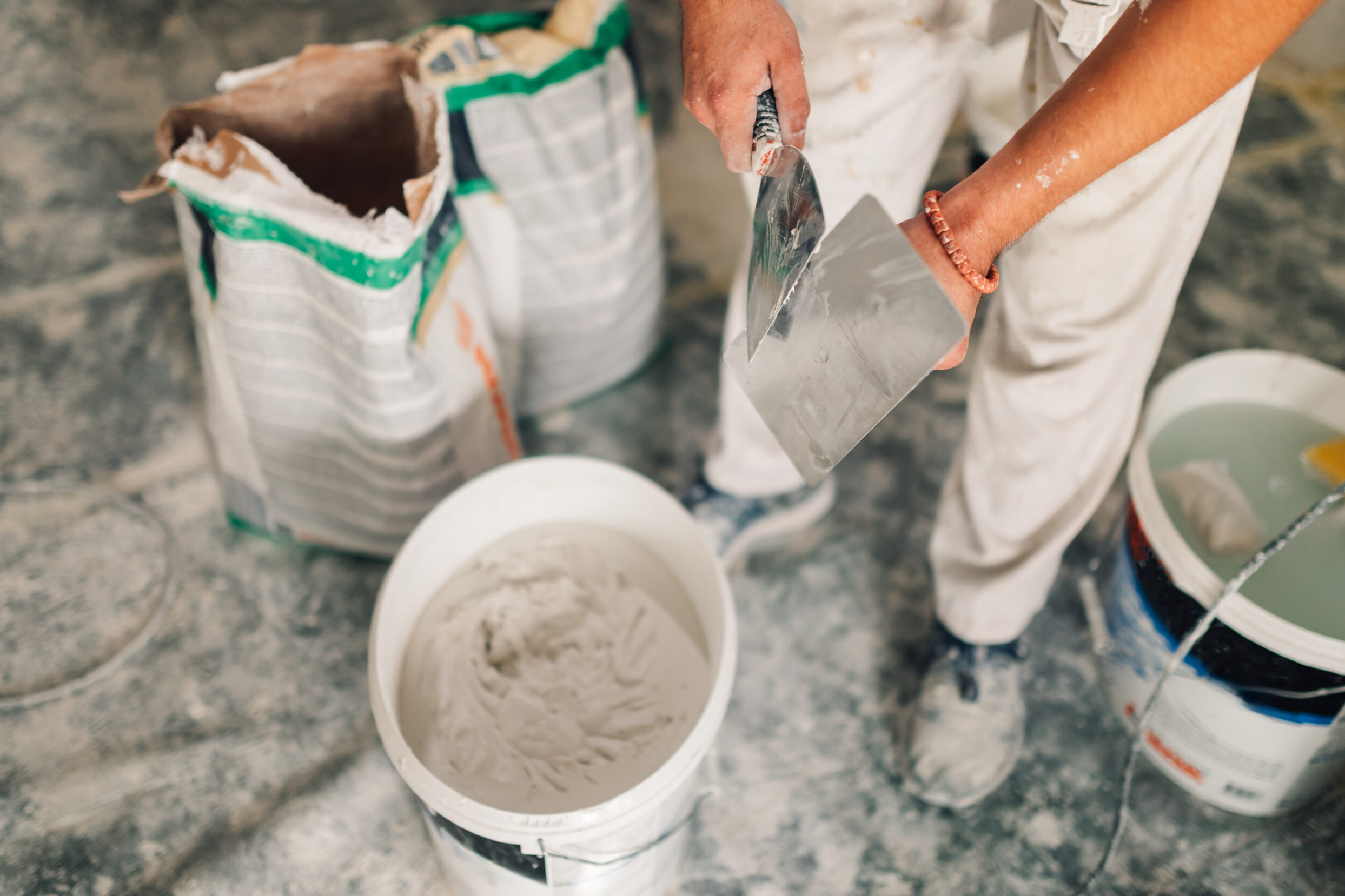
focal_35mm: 36
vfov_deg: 36.9
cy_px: 439
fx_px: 1345
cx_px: 691
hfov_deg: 53.1
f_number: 1.4
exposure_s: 1/1000
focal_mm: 35
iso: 160
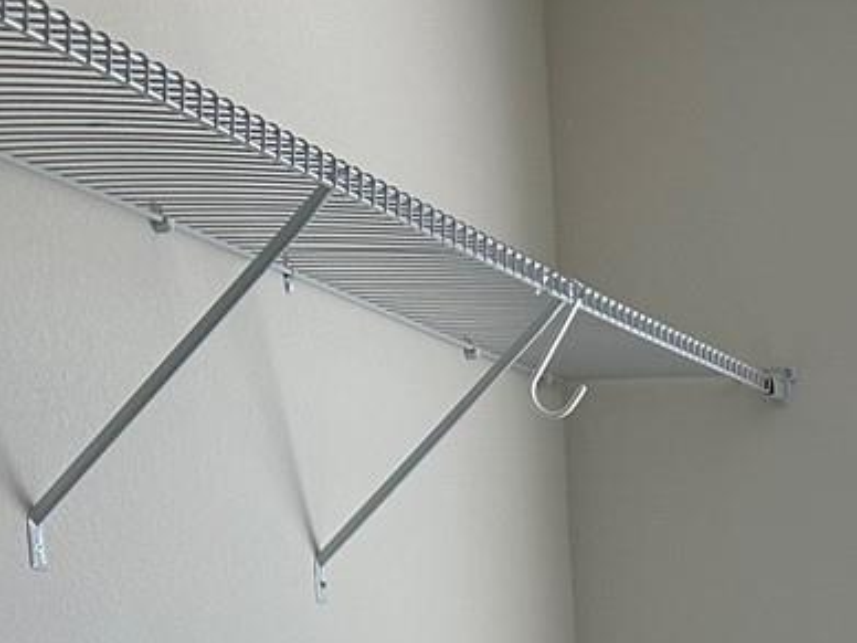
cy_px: 1268
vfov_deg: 13.0
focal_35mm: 99
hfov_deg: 18.4
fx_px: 2451
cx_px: 1129
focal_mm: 6.86
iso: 80
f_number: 1.78
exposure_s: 1/224
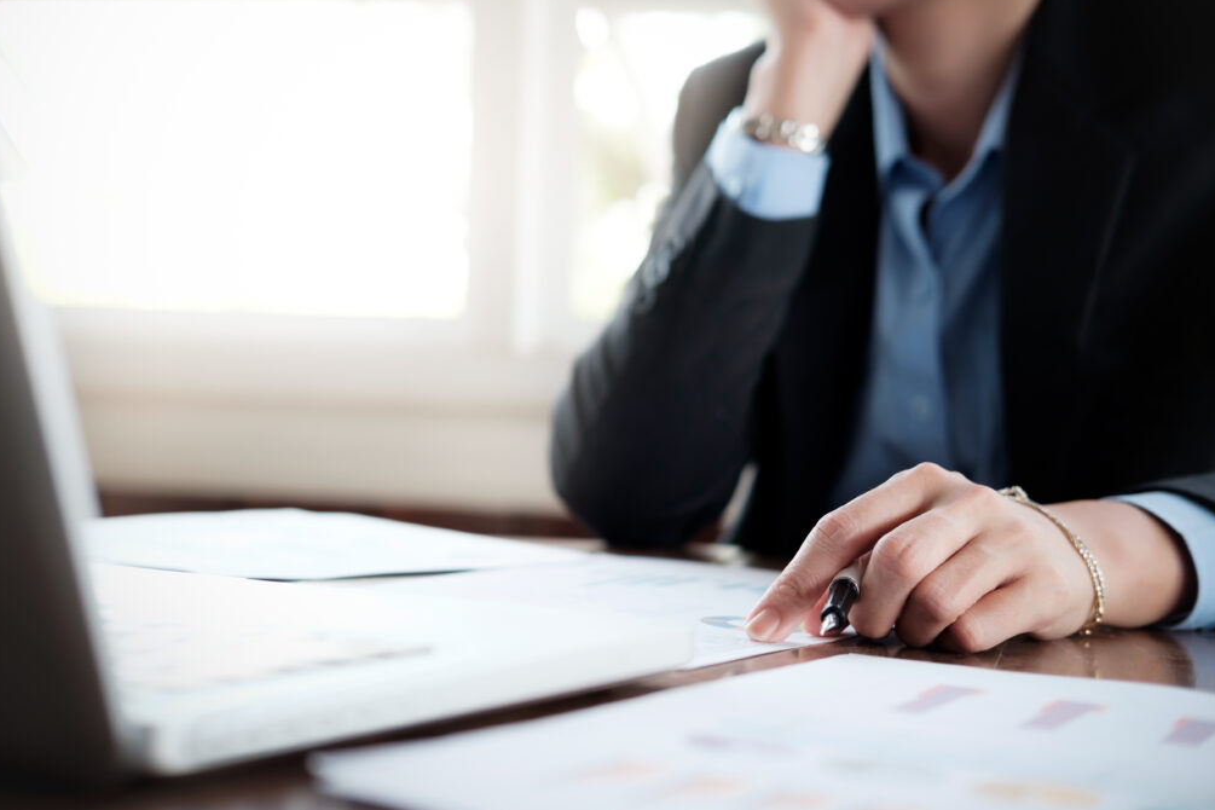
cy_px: 400
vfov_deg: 25.1
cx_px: 607
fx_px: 1822
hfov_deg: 36.9
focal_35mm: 54
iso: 200
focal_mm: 35
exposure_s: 1/250
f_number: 2.5
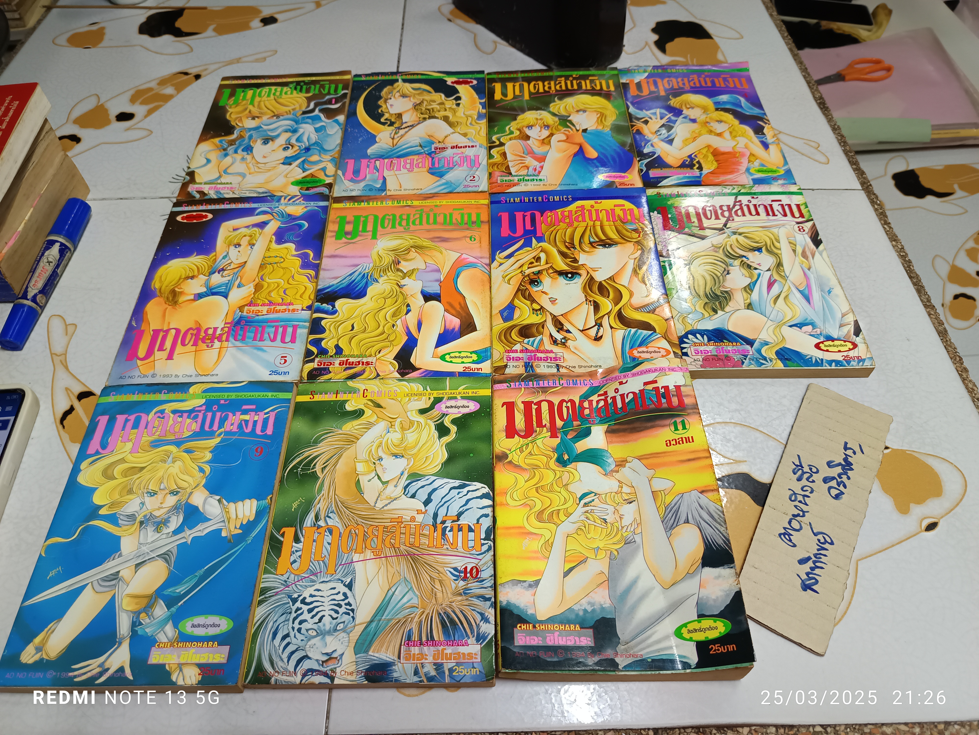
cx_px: 490
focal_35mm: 24
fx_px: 679
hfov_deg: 71.6
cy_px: 368
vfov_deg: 56.8
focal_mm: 5.31
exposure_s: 1/33.3
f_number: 1.7
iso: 904
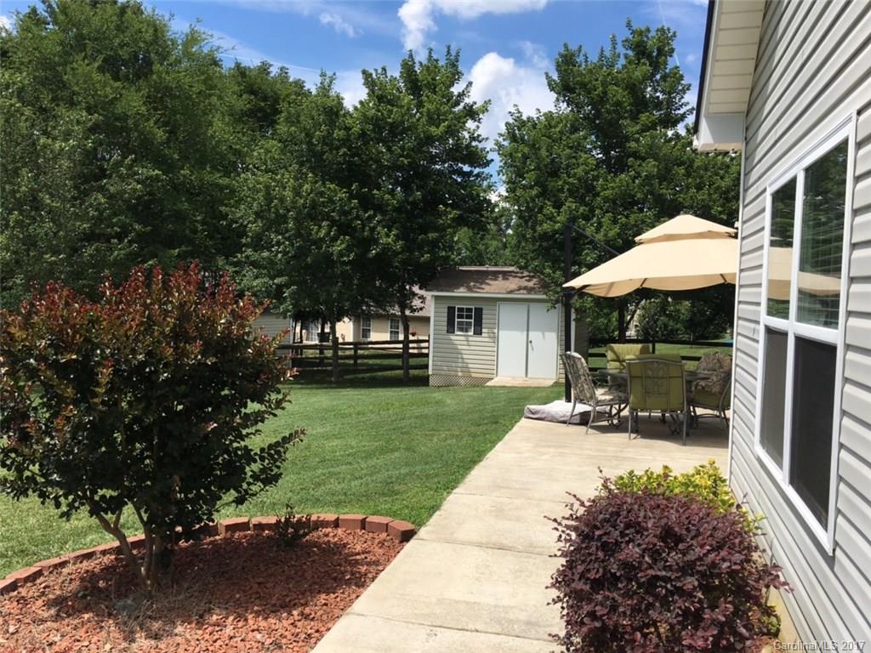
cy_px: 326
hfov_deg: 61.7
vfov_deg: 48.2
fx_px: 730
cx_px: 436
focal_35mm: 29
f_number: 2.2
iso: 25
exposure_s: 1/2079
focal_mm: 4.15
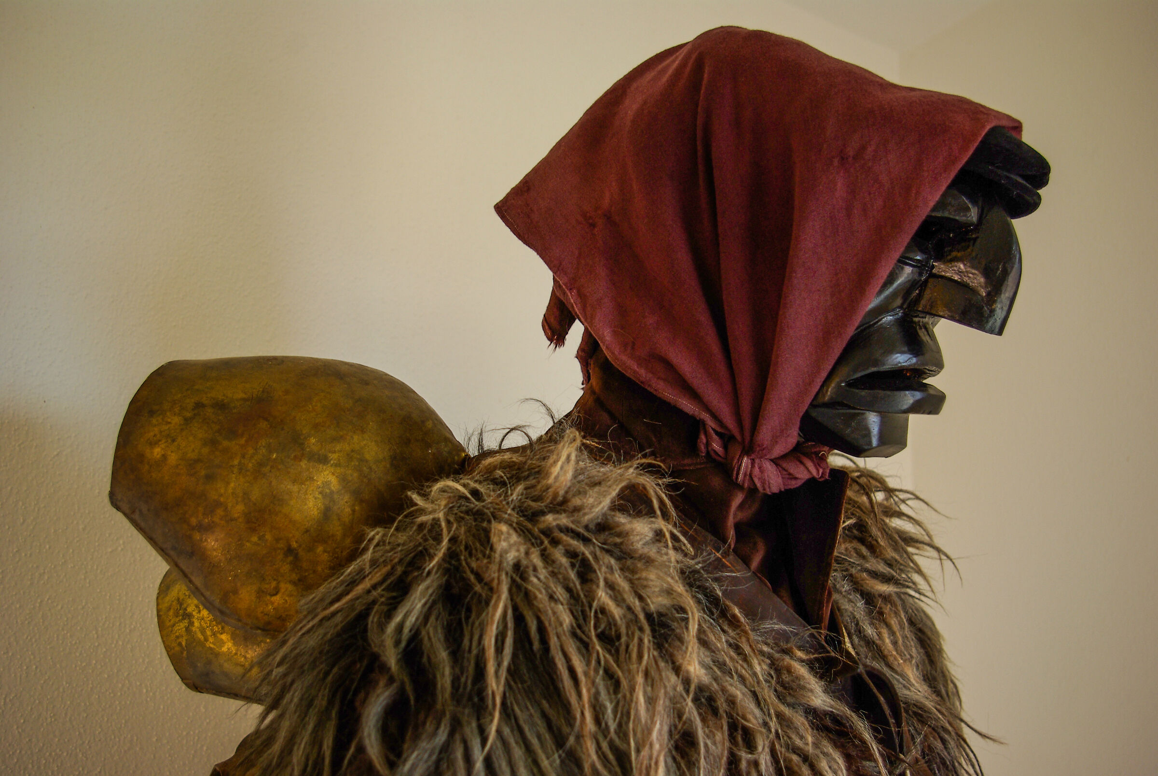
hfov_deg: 49.5
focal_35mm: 39
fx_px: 1256
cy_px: 388
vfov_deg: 34.3
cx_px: 579
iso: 100
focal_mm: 26
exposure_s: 1/45
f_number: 4
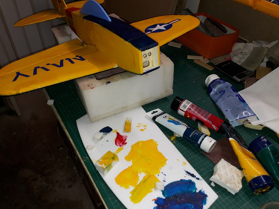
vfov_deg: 49.8
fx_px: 226
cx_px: 135
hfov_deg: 63.4
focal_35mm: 28
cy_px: 106
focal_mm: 3.6
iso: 50
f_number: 1.9
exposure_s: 1/50
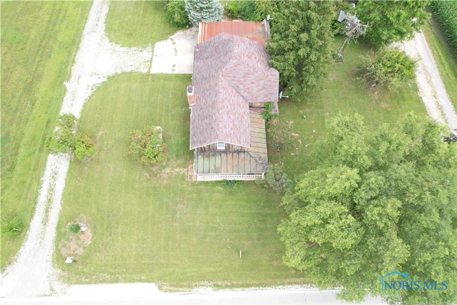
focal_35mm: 22
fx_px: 279
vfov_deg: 57.2
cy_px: 152
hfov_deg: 78.6
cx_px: 228
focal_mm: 8.38
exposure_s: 1/320
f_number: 2.8
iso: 100
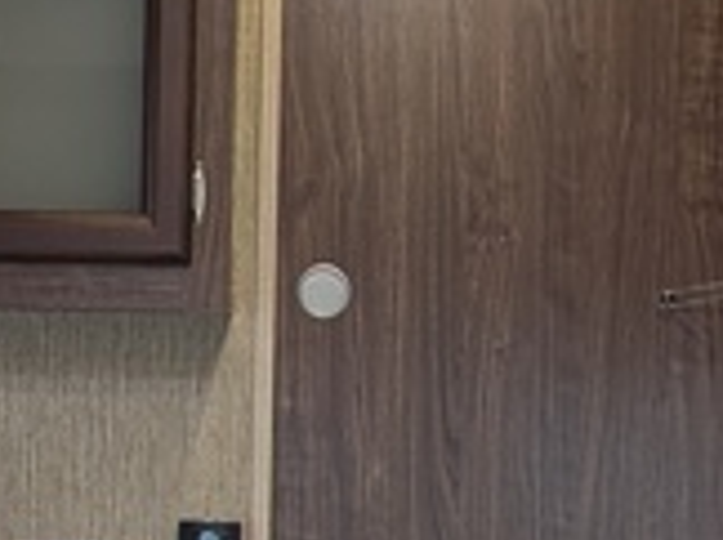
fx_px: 3170
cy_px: 629
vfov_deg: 9.6
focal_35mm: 152
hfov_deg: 13.0
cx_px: 152
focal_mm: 6.9
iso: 21
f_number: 1.68
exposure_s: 1/34.5
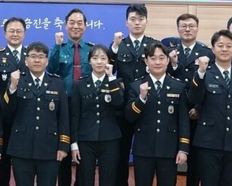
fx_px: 687
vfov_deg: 15.4
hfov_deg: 18.9
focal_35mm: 100
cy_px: 79
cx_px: 24
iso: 2500
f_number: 3.5
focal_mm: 24
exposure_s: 1/200
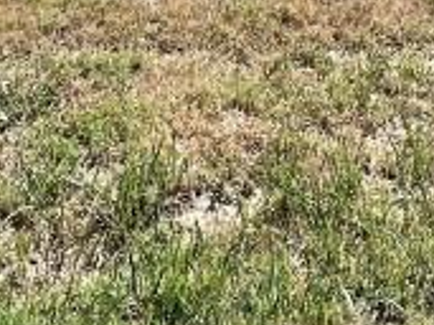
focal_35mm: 78
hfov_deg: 25.0
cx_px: 201
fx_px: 977
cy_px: -376
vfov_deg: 14.6
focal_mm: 1.57
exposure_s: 1/1074
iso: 32
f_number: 1.8
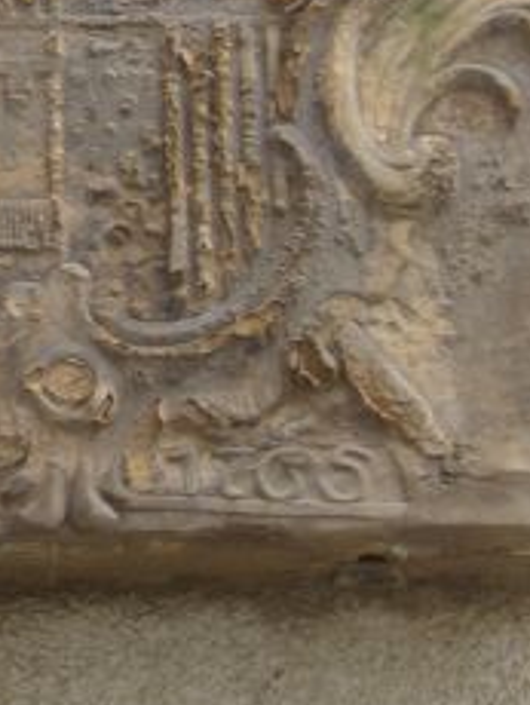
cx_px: 67
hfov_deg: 7.7
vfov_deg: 10.2
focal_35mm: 193
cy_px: -9
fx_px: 3933
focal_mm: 12.2
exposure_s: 1/125
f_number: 3.9
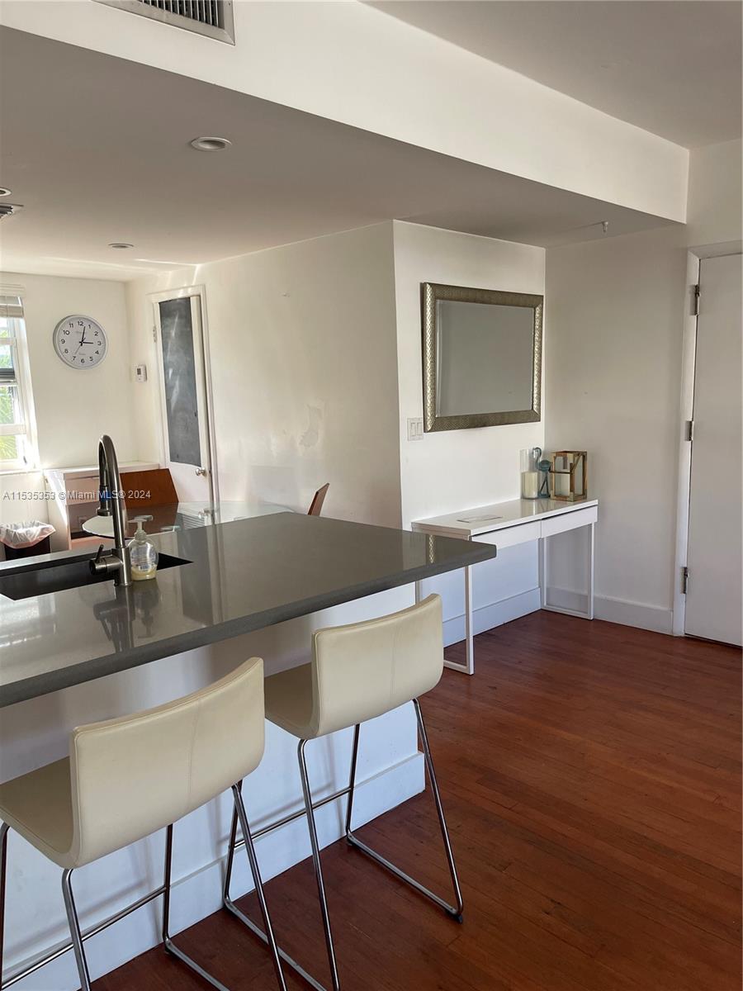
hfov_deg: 54.9
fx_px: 715
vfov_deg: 69.4
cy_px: 496
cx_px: 372
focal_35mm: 25
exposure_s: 1/121
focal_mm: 5.1
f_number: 1.6
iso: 100
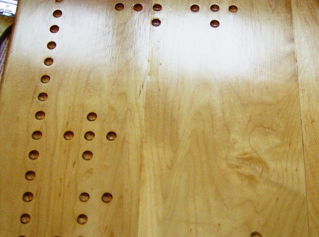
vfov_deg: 26.4
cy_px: 137
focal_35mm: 55
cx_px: 218
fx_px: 506
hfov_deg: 34.6
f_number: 2.8
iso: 200
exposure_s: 1/20.5
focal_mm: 6
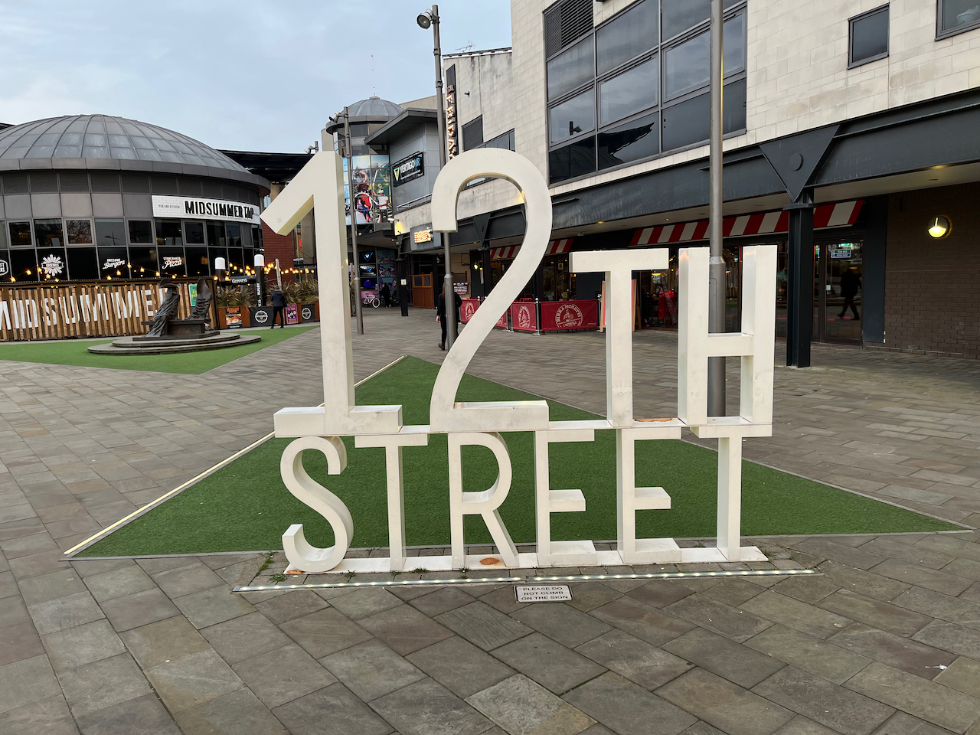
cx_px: 490
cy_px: 368
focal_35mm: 26
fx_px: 736
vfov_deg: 53.1
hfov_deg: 67.3
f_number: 1.6
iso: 64
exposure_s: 1/100
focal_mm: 5.1
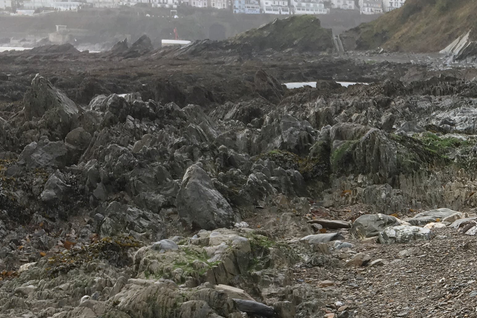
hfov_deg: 24.2
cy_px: 302
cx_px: 505
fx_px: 1047
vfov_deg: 17.0
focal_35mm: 79
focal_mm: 4.15
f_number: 2.2
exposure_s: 1/268
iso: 25
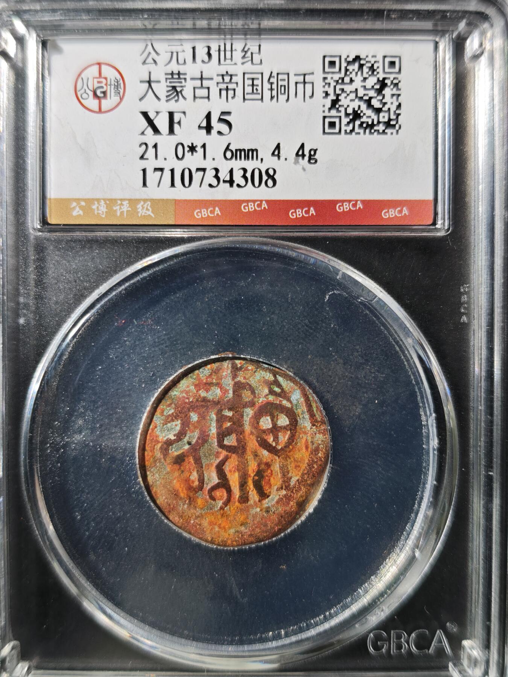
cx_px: 254
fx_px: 802
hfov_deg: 35.1
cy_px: 338
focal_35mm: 41
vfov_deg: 45.8
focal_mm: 5.85
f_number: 1.63
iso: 64
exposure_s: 1/100
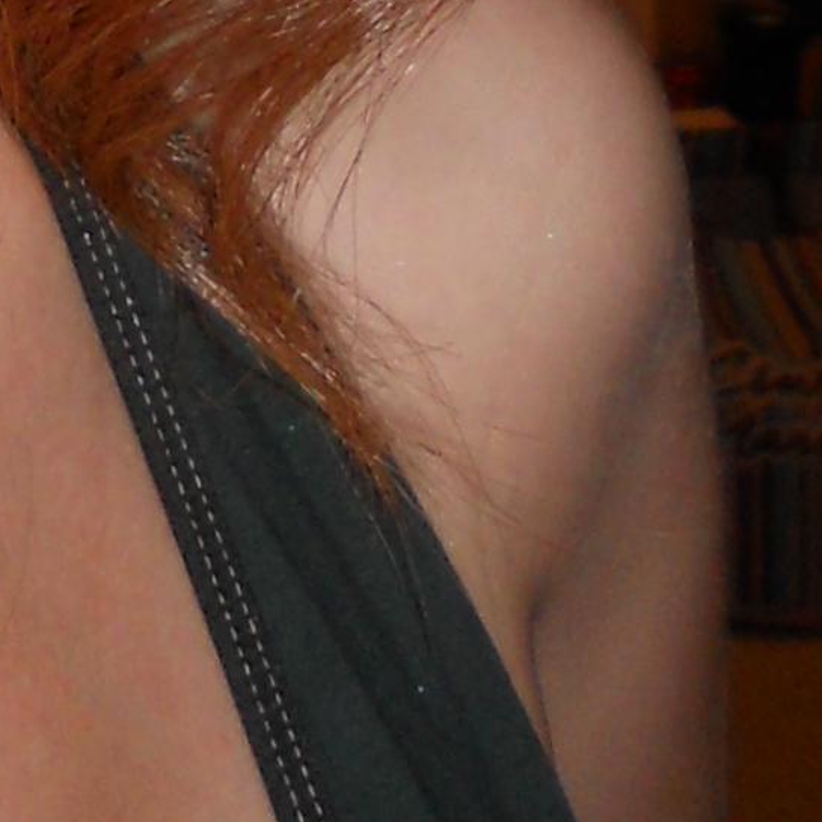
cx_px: -262
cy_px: -1235
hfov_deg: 9.8
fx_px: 4702
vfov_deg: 8.9
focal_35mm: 175
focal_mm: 4.9
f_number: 3.2
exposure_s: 1/25
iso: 80
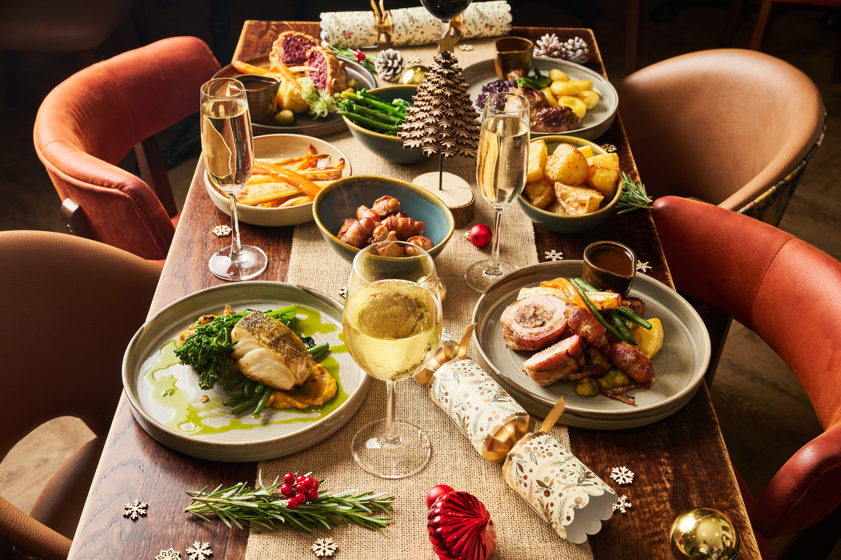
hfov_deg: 44.5
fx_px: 1028
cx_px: 420
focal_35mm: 44
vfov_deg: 30.5
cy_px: 280
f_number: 8
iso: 320
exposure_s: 1/200
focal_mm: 44
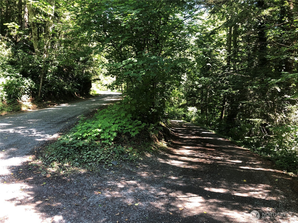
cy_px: 112
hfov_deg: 63.4
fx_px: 241
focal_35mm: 28
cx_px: 149
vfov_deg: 49.7
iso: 20
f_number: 1.8
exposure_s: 1/30
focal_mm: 3.99
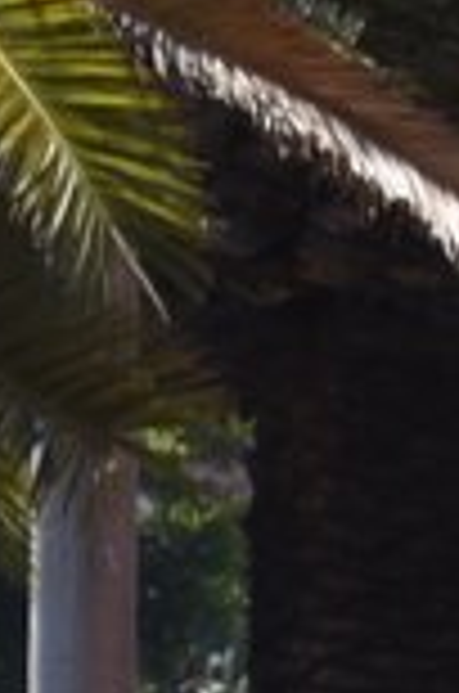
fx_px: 23646
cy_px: 27
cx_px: 1768
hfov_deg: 1.1
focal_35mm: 1231
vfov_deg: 1.7
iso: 100
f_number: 5.6
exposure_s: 1/320
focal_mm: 105
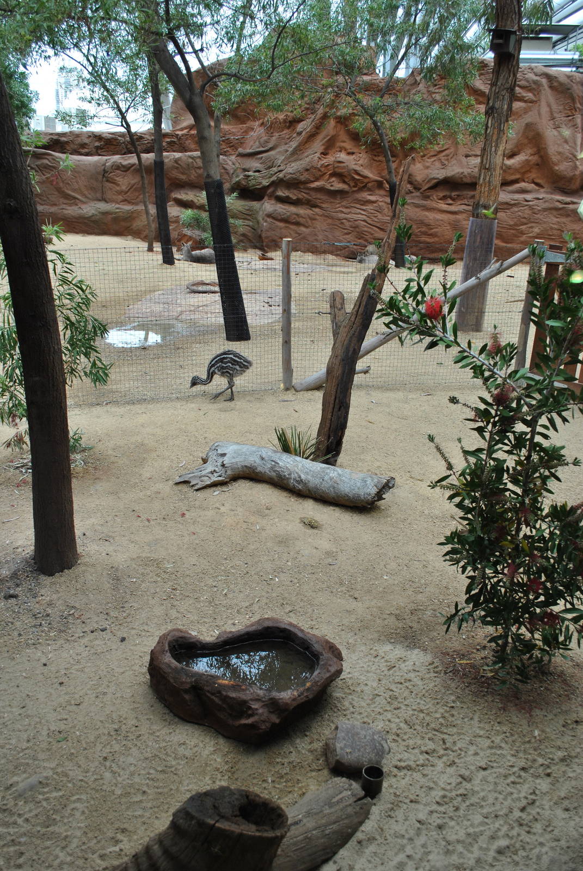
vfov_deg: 61.9
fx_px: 727
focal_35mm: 30
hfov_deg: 43.7
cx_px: 292
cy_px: 436
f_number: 5.6
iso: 200
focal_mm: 20
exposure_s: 1/125
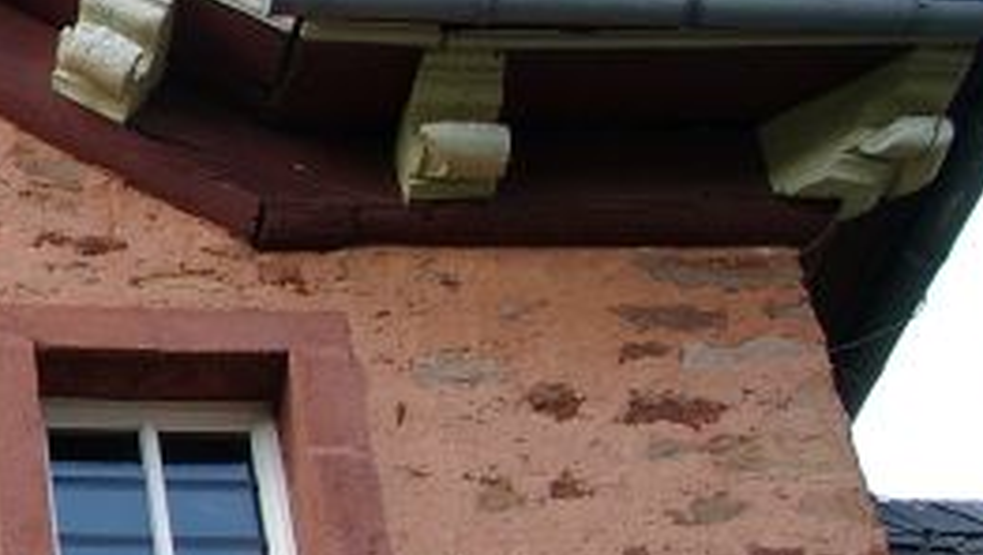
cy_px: 326
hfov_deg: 17.2
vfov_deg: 10.8
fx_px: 2948
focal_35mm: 113
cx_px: -461
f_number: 4
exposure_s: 1/162
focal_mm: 7.13
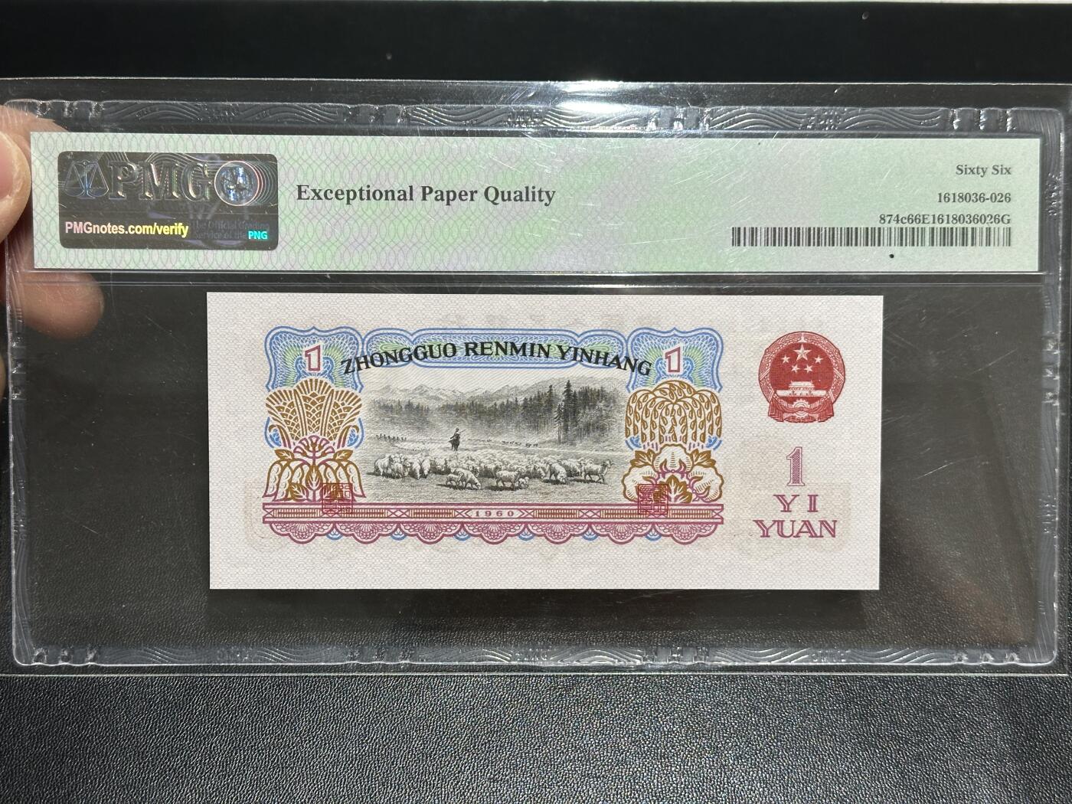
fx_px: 1486
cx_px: 536
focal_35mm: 48
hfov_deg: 39.7
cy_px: 402
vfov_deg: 30.3
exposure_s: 1/50
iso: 125
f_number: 1.78
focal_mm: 6.86
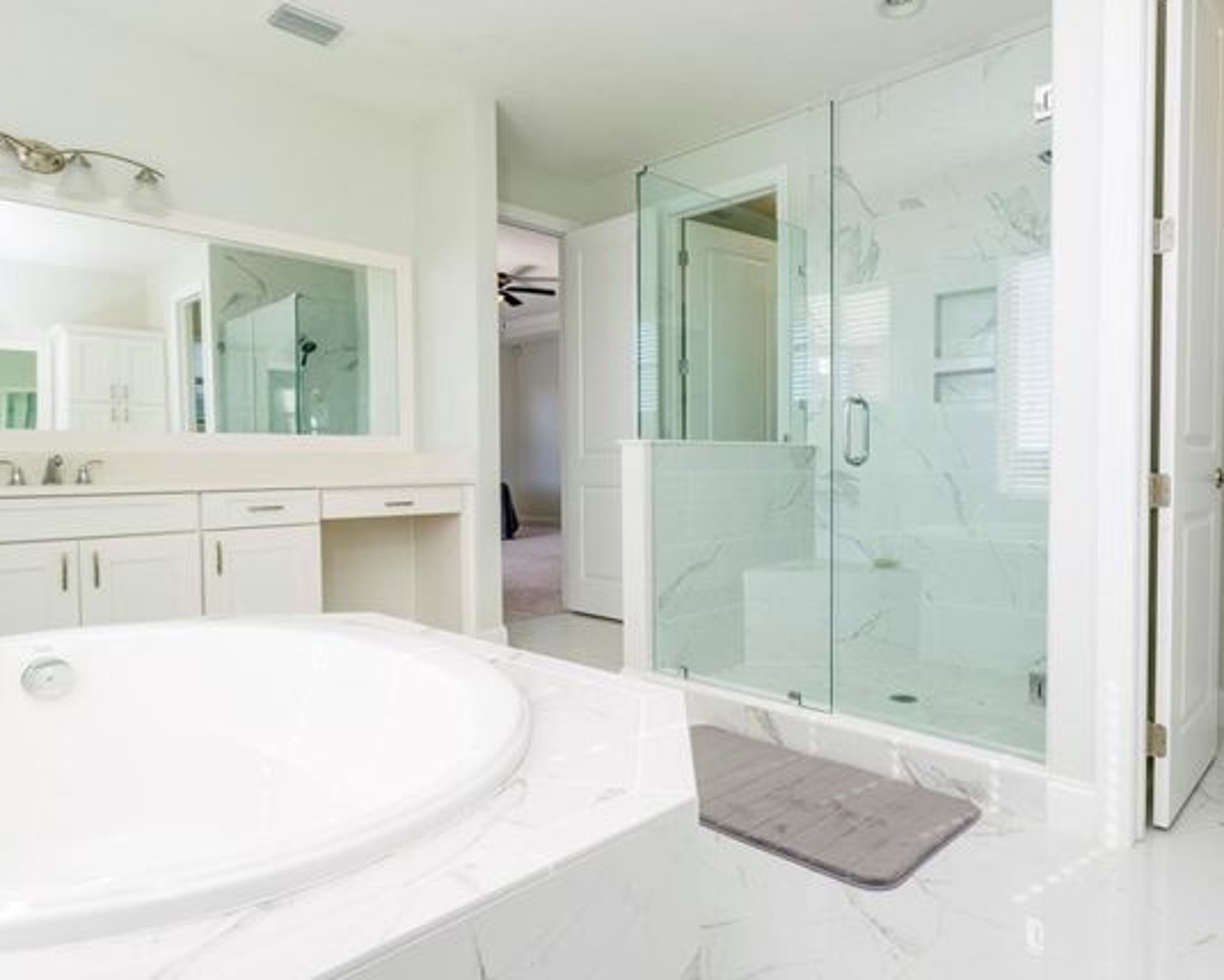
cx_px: 715
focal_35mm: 21
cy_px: 491
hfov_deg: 77.0
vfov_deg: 65.5
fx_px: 761
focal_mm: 17
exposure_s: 1/80
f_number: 7.1
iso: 250
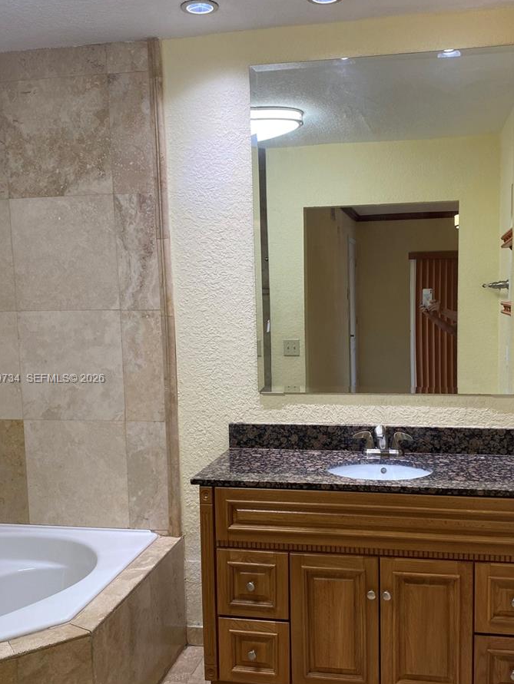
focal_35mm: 35
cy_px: 379
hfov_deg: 40.5
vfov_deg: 52.5
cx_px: 308
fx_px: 692
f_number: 1.8
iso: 80
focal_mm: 4.25
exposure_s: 1/60
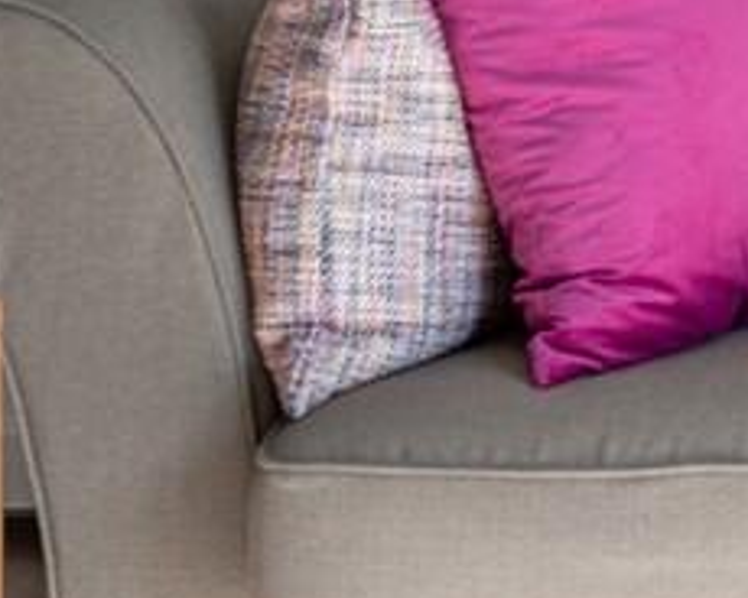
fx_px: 3232
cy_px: -484
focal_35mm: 146
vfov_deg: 10.0
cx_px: 1486
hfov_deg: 11.8
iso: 160
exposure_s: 1/125
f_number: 3.2
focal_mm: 35
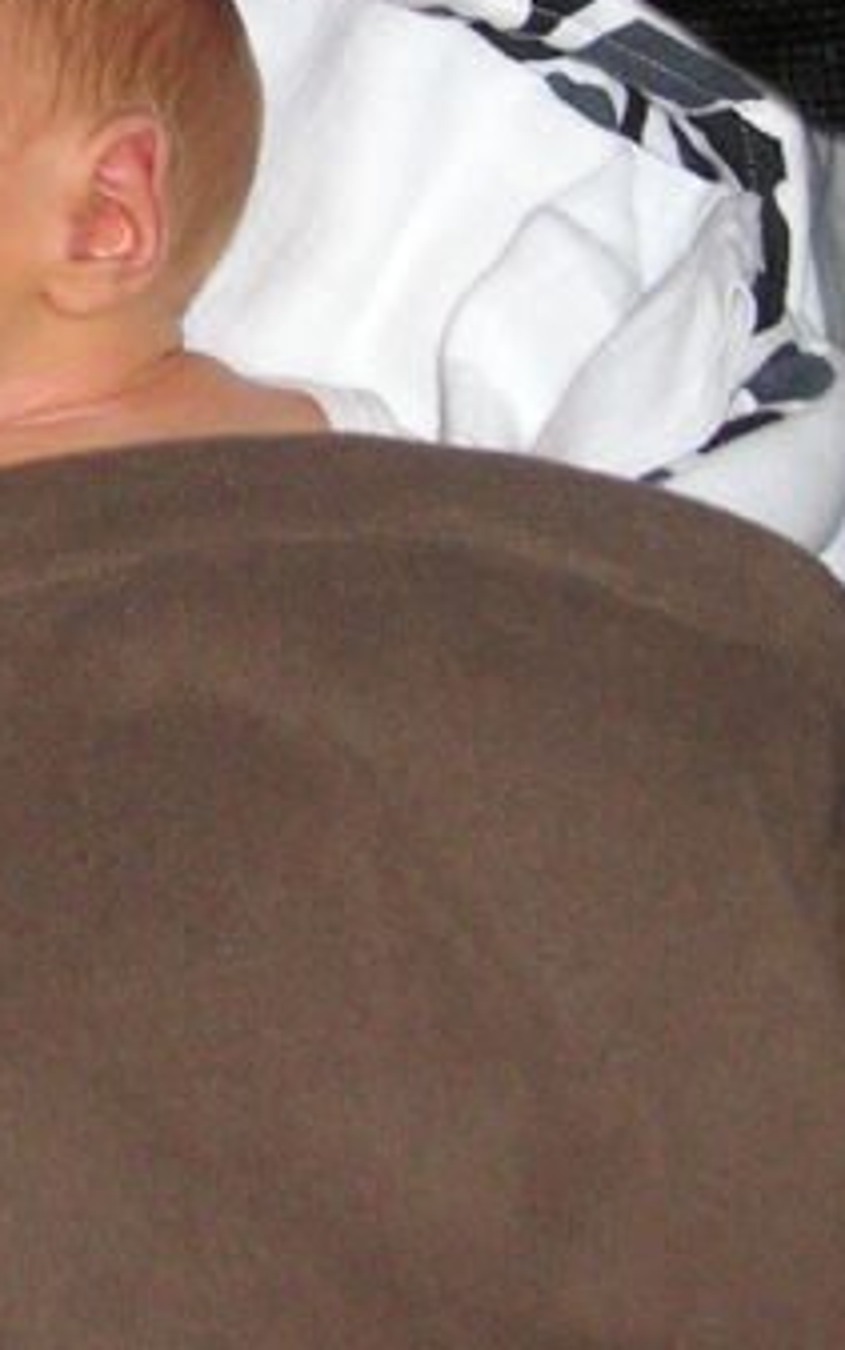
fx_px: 3422
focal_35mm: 93
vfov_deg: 21.7
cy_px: 100
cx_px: 8
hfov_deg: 13.9
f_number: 2.8
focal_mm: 6.1
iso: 160
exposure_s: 1/45
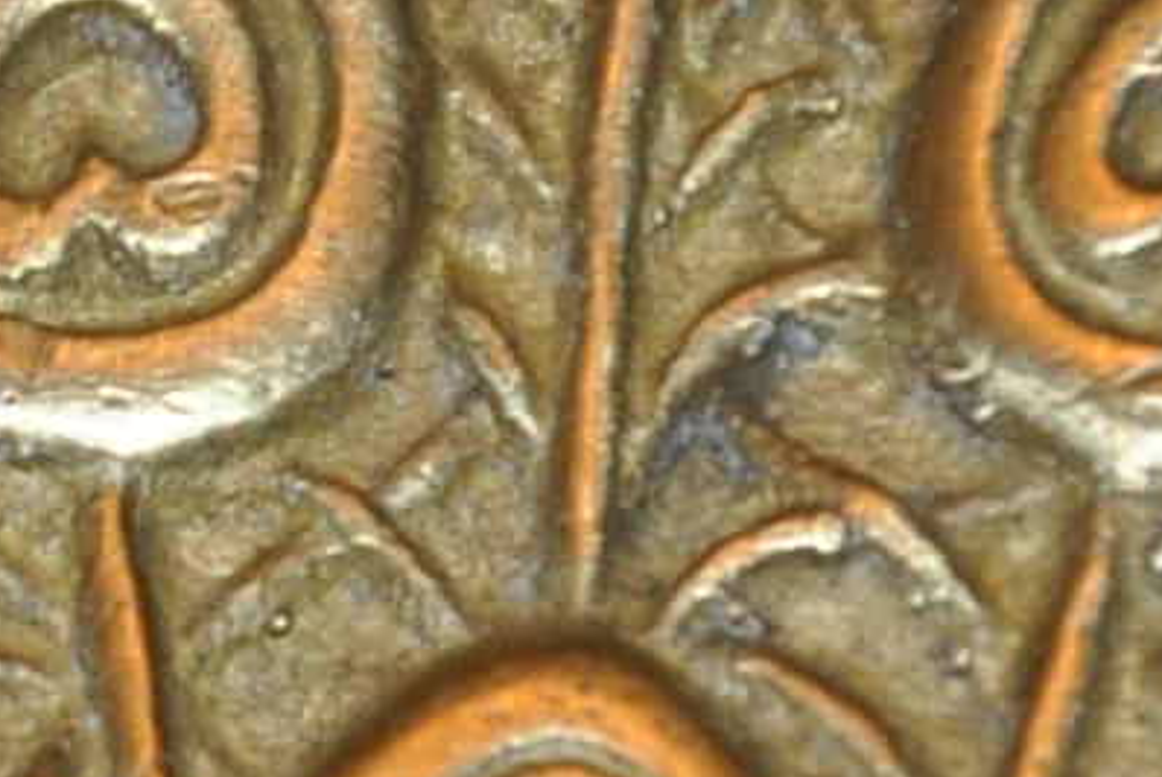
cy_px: 380
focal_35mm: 507
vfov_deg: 2.7
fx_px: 16364
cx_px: 210
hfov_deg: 4.1
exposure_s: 1/60
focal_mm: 105
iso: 800
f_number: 5.6
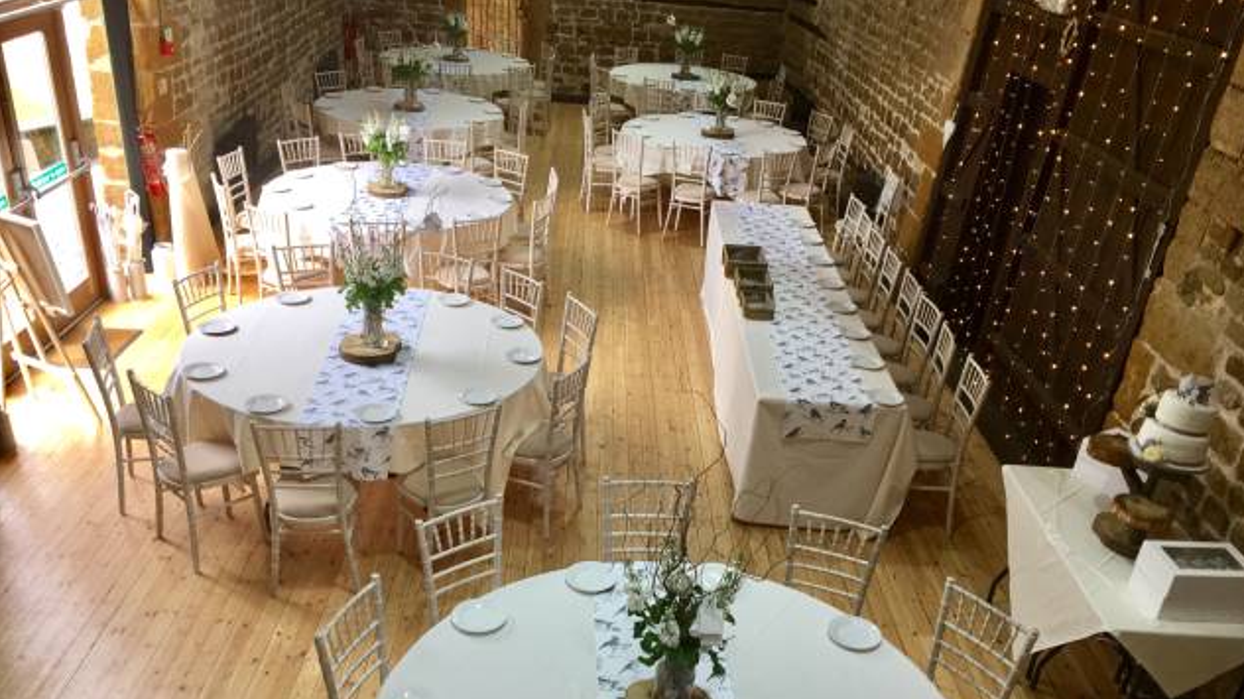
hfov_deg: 61.0
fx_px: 1055
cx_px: 628
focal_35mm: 32
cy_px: 467
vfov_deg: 36.3
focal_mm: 4.15
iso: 32
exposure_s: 1/100
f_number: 2.2
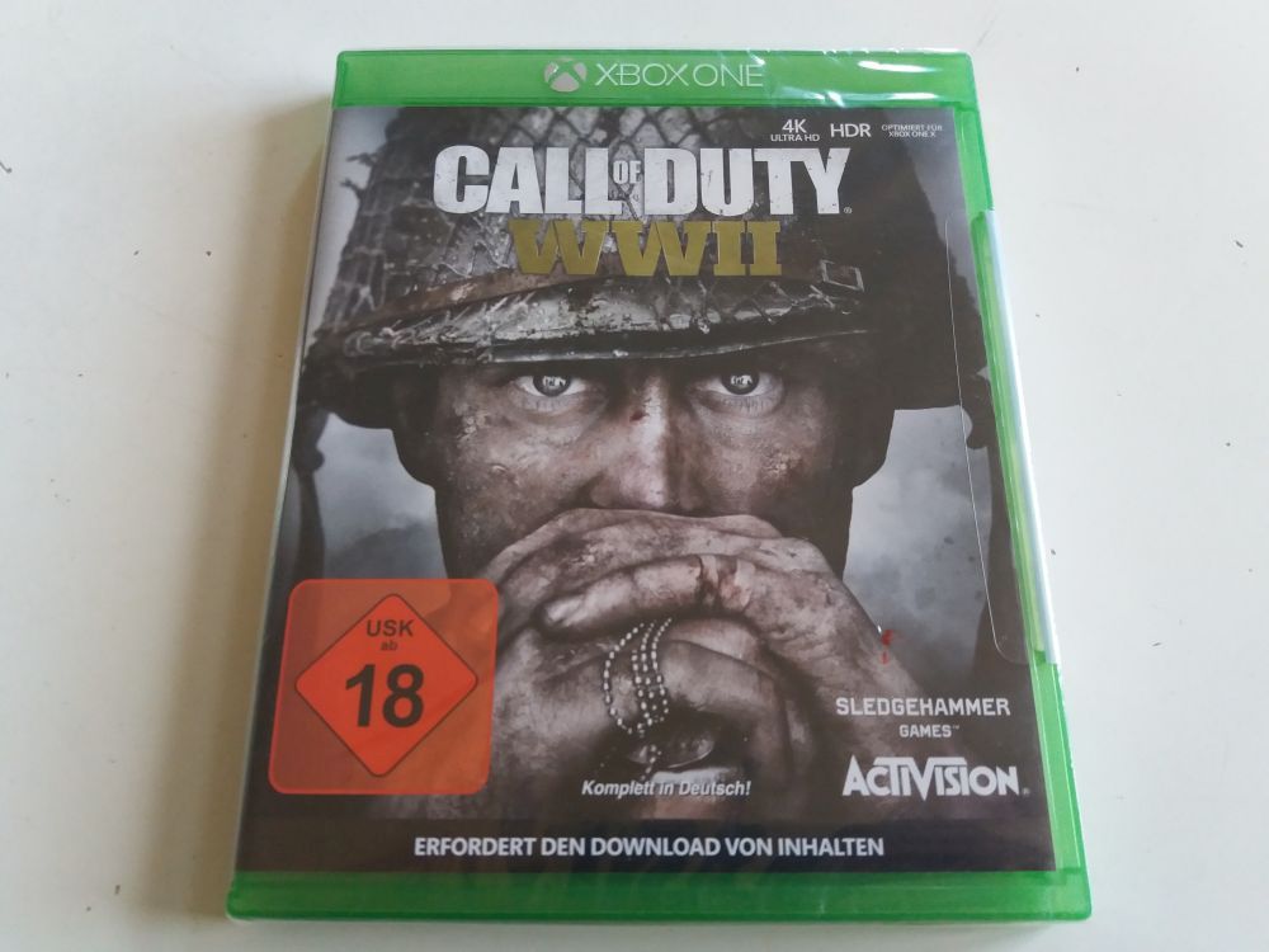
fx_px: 1026
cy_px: 476
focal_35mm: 28
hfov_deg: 63.4
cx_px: 634
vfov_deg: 49.7
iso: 160
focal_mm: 3.7
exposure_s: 1/20
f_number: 1.9
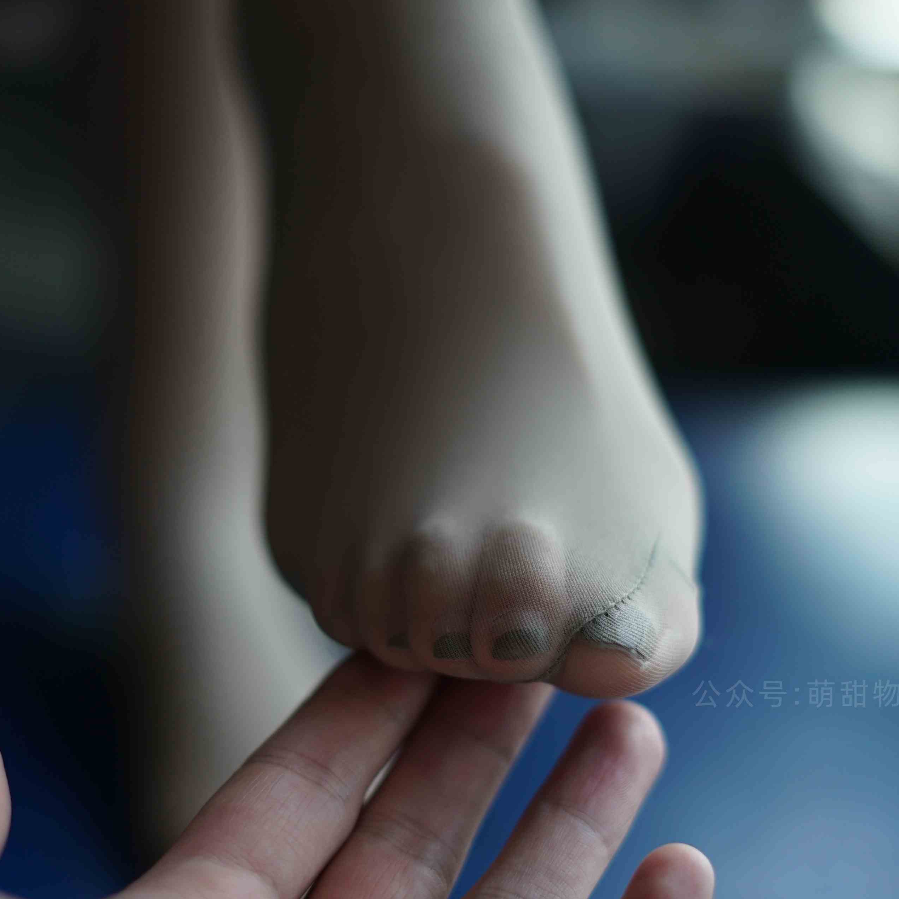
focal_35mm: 71
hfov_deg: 24.3
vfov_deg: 24.3
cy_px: 557
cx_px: 472
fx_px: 2086
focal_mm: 50
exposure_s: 1/1250
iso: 400
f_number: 2
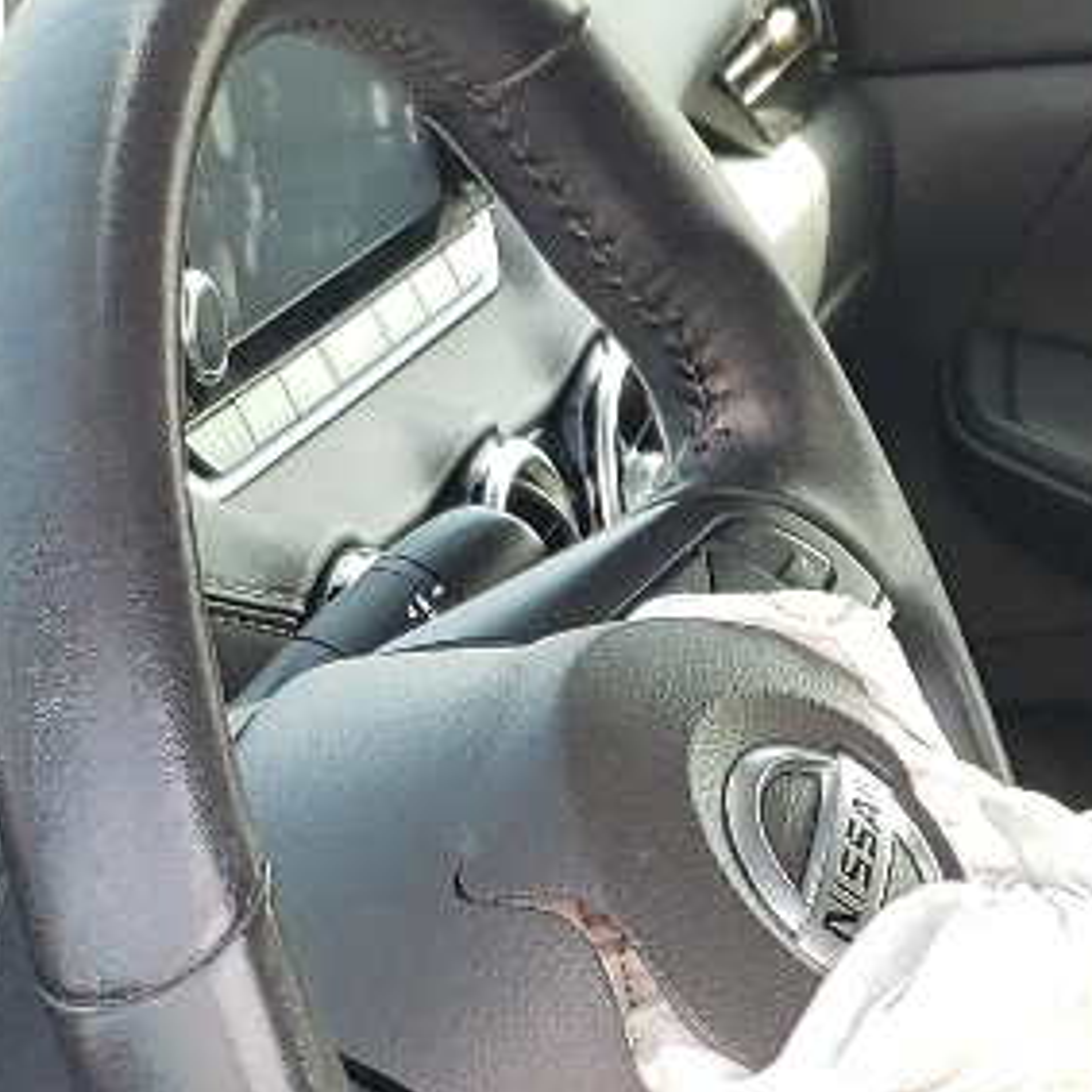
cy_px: 1810
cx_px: 1331
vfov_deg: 12.5
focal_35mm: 130
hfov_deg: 13.1
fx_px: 4640
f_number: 1.5
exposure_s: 1/175
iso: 50
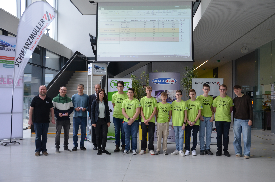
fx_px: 252
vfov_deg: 39.8
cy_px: 91
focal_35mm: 33
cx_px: 138
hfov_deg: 57.3
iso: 400
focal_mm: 22
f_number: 5.6
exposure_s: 1/125
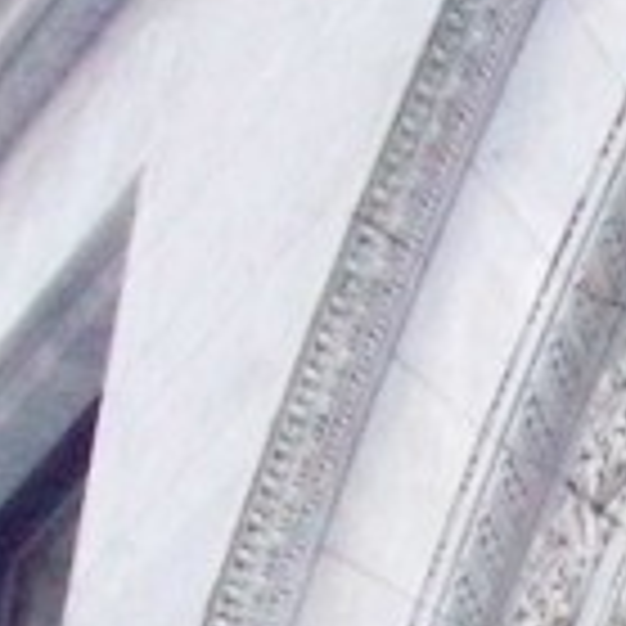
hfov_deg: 7.1
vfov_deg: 7.0
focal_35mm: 240
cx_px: 1216
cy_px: 1295
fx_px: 4910
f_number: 2.8
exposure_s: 1/128
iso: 504
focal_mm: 6.2
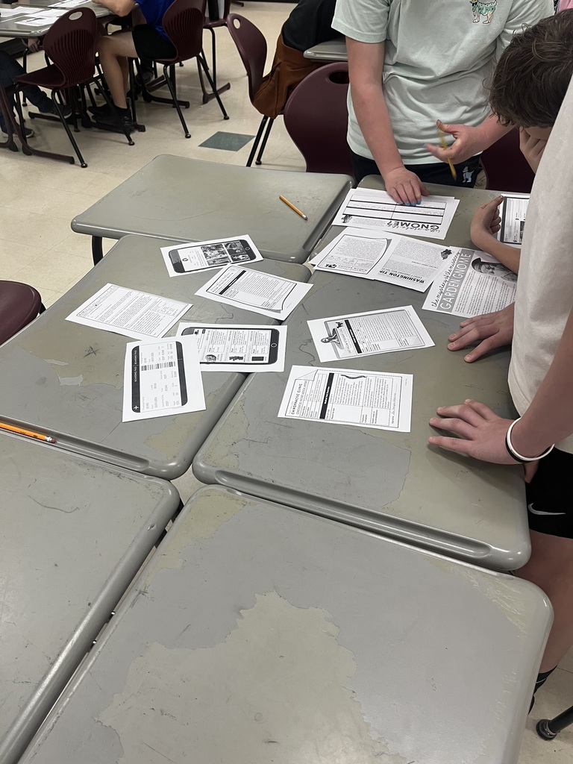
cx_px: 286
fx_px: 574
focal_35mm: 26
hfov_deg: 53.1
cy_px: 382
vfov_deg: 67.3
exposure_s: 1/60
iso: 100
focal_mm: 5.1
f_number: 1.6
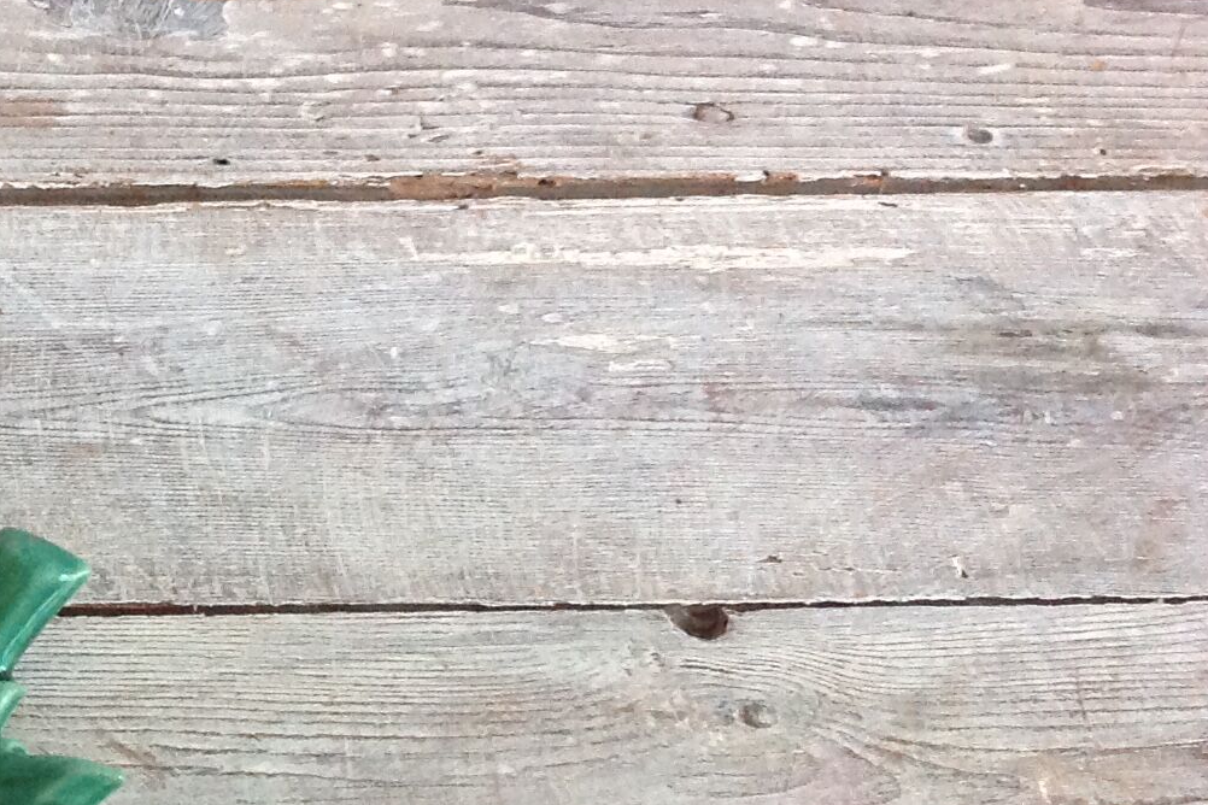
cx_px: -294
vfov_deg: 14.5
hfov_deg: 20.1
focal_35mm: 94
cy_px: 633
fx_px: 3154
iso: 250
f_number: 2.4
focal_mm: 4.28
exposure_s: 1/15
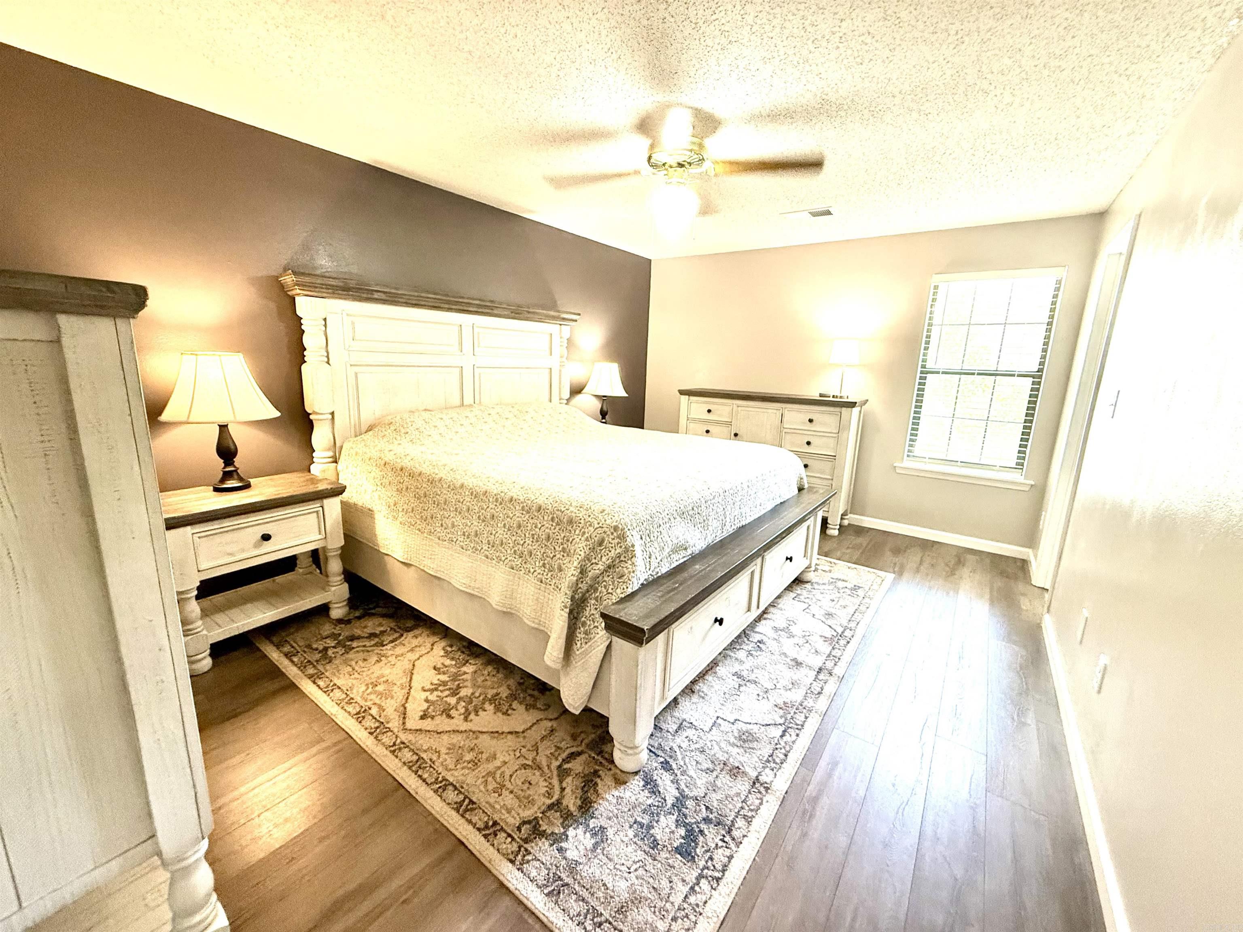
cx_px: 622
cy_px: 466
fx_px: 503
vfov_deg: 85.7
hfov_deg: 102.1
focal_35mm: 14
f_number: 2.2
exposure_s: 1/60
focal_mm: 2.22
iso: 320
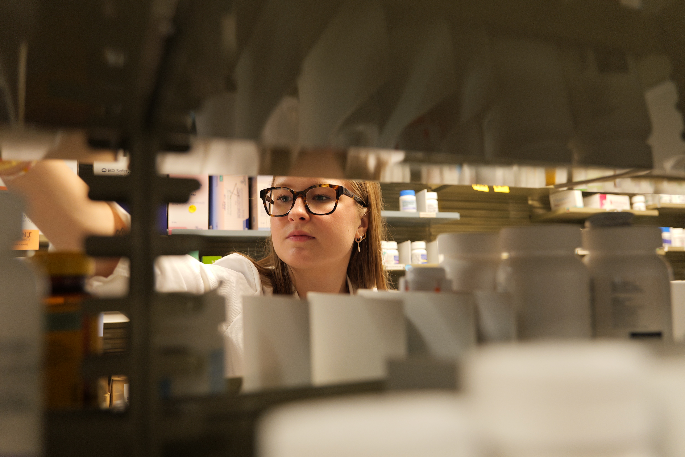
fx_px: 571
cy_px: 228
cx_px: 342
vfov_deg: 43.6
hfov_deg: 61.9
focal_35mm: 30
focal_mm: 30
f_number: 4
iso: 1250
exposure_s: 1/60
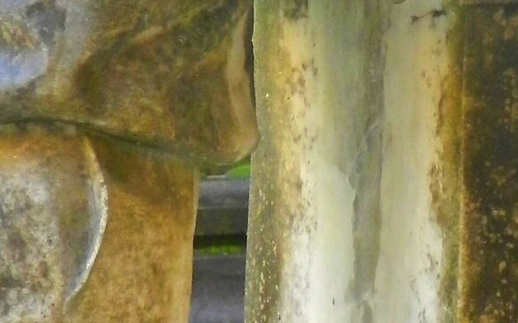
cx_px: 375
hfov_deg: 5.7
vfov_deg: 3.5
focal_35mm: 371
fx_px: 5237
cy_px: 129
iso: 640
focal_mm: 14.9
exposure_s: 1/50
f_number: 4.4
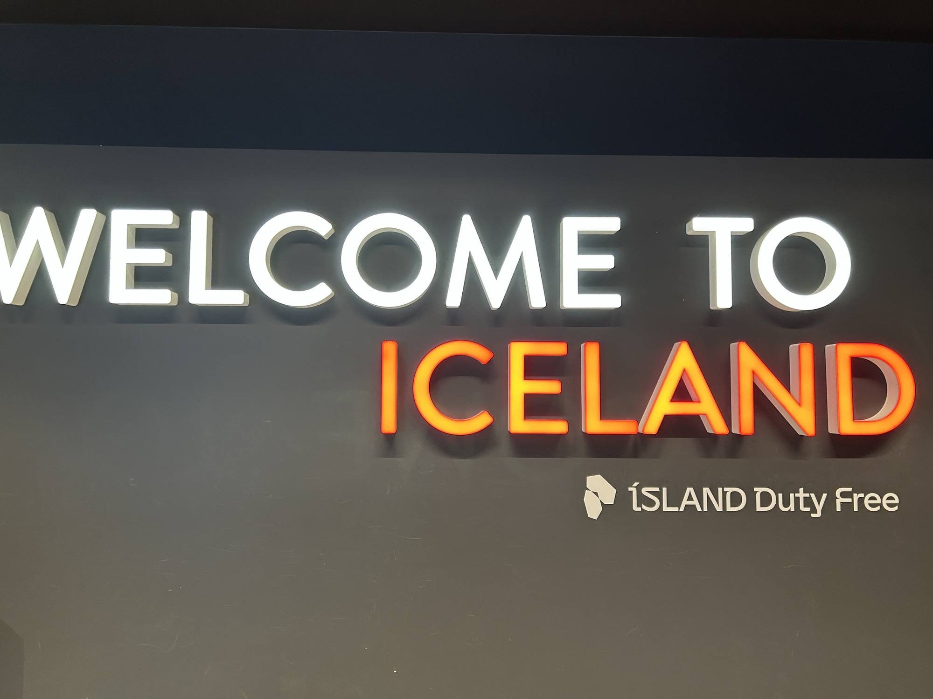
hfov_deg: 67.3
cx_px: 466
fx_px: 701
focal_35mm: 26
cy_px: 350
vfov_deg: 53.1
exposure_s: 1/50
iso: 125
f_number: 1.5
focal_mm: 5.7
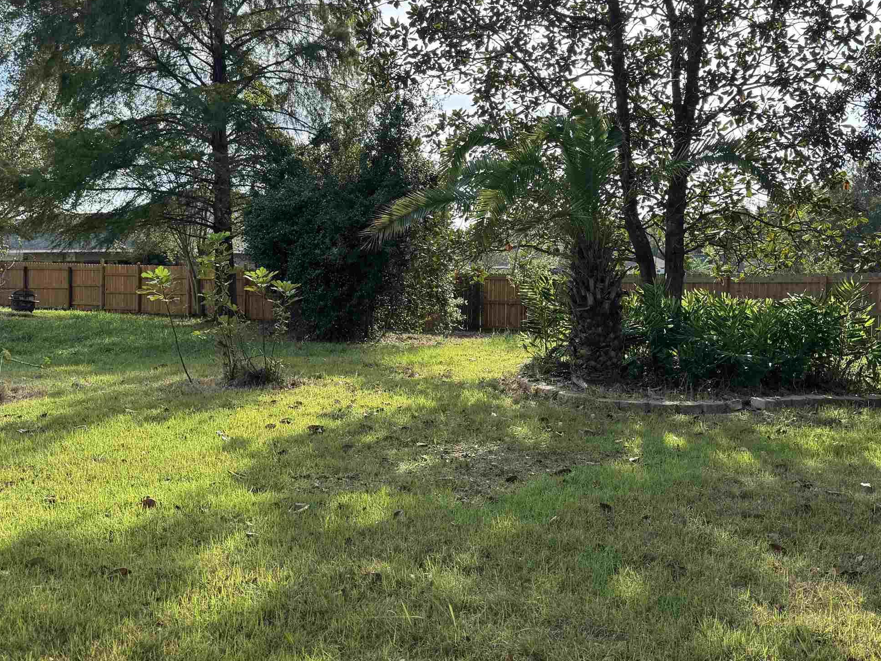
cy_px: 298
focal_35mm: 38
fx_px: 967
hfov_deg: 48.6
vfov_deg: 37.7
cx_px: 535
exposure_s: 1/1131
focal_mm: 6.76
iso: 80
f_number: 1.78
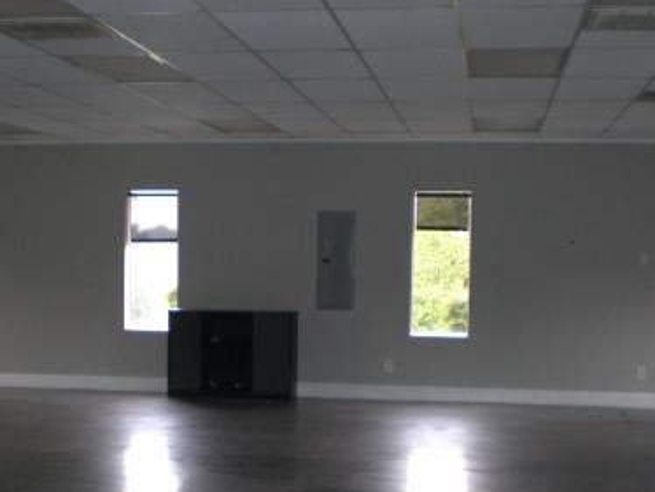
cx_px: 280
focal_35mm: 65
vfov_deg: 22.5
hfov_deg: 29.8
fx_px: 1231
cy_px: 348
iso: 200
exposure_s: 1/60
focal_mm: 6.3
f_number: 3.1
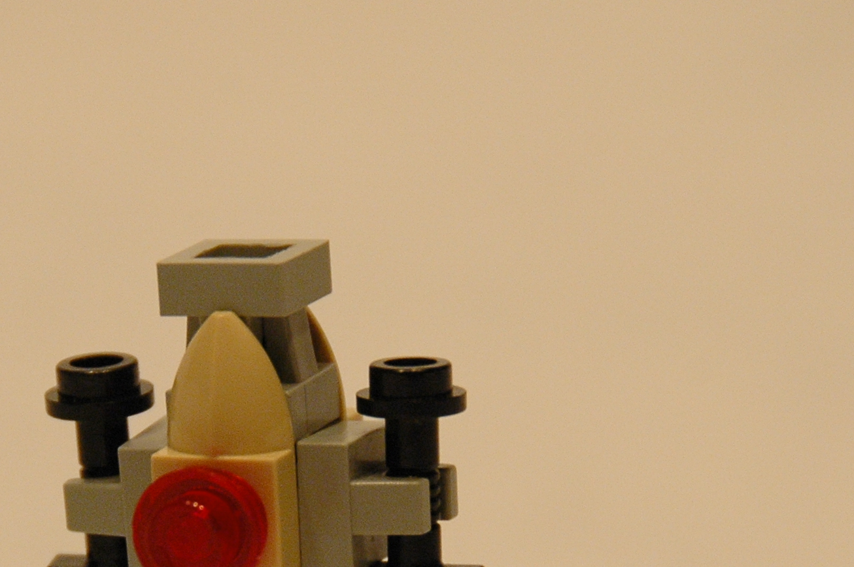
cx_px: 280
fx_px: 16375
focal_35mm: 691
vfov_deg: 2.0
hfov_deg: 3.0
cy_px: 540
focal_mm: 200
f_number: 5.6
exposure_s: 1/25
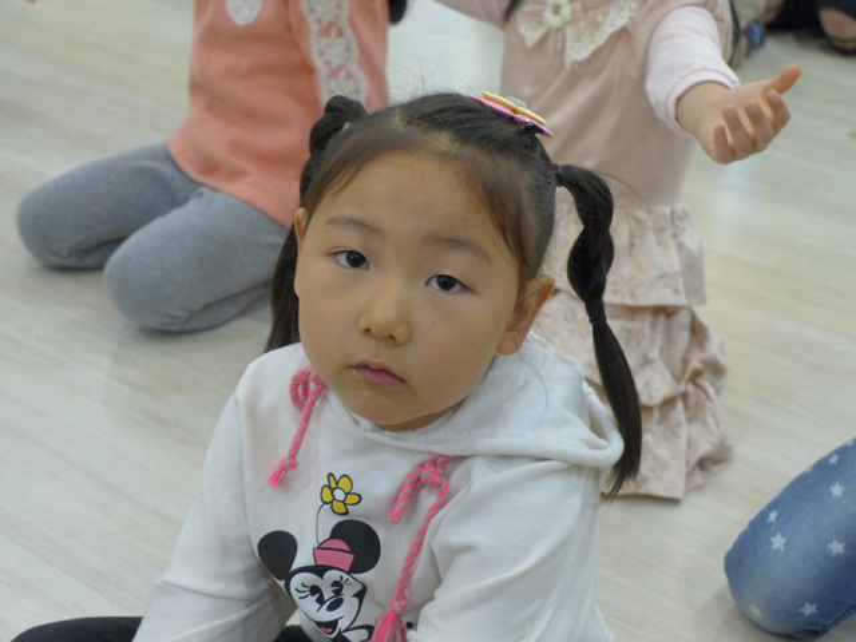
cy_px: 321
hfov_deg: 29.8
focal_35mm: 65
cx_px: 428
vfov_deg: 22.6
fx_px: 1607
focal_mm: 12.8
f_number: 2
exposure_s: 1/400
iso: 800
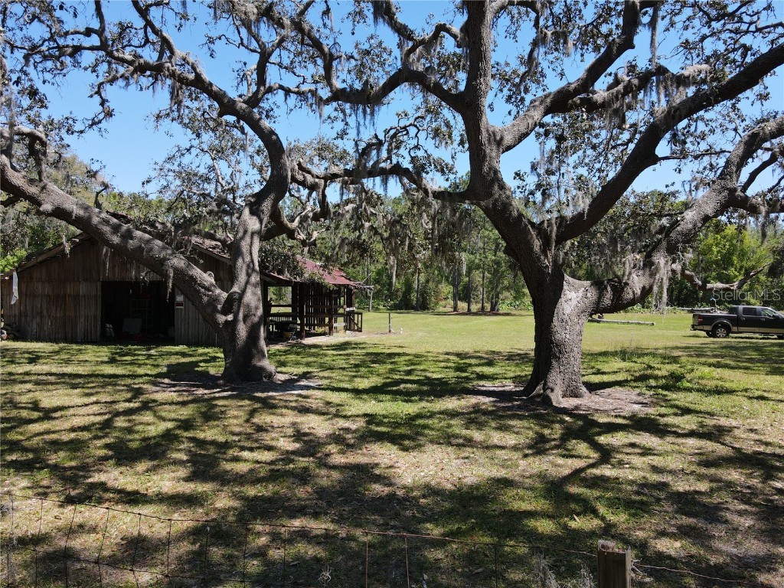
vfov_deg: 56.8
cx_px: 392
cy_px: 294
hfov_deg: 71.6
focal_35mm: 24
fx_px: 544
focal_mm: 4.5
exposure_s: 1/350
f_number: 2.8
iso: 100
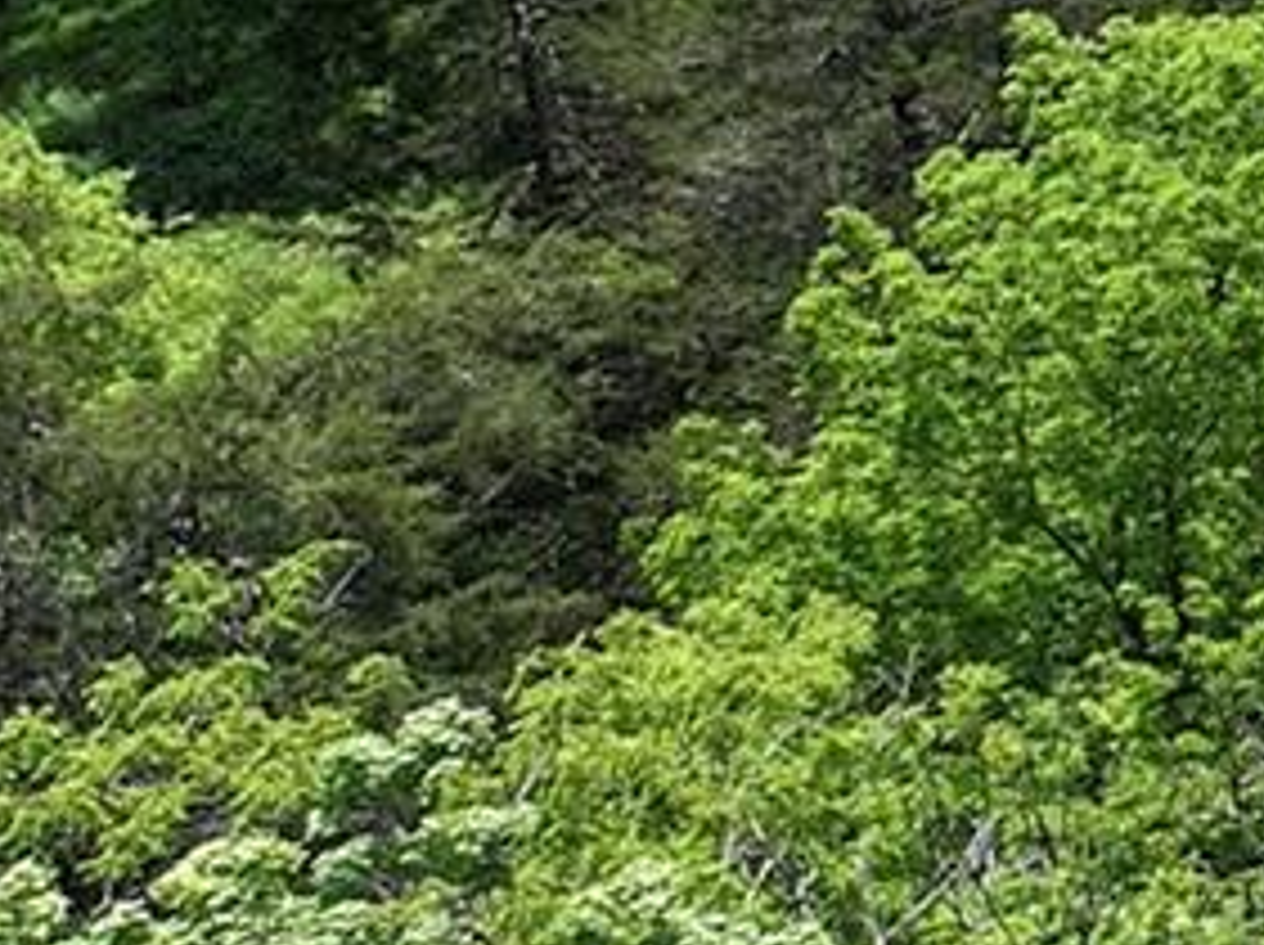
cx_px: 4489
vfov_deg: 8.4
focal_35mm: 175
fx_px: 6382
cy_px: -81
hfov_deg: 8.3
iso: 140
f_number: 2.8
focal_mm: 12.29
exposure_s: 1/1600
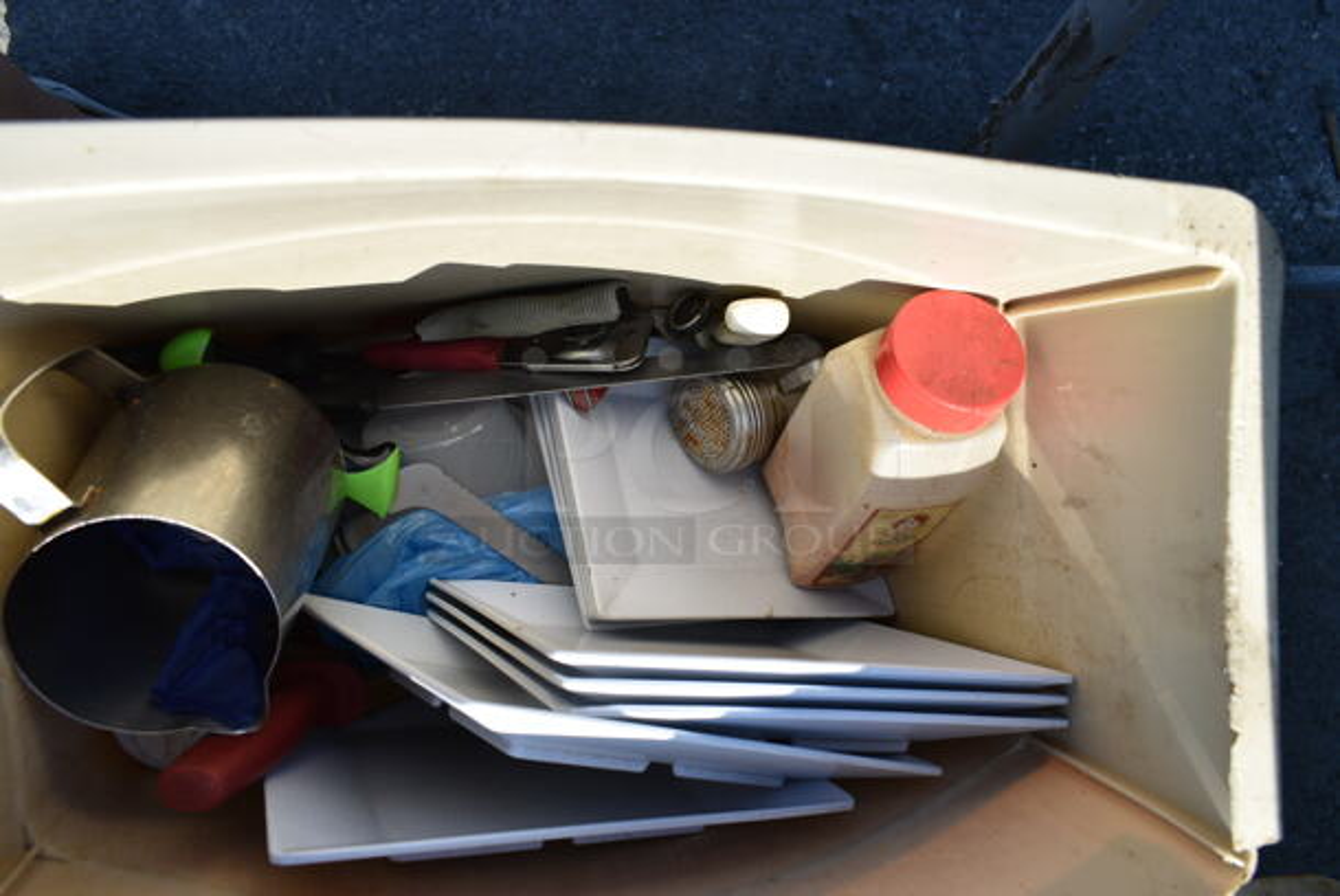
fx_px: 1006
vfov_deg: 48.0
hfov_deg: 67.3
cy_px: 448
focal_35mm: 27
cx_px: 670
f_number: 7.1
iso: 100
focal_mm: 18
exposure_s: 1/200
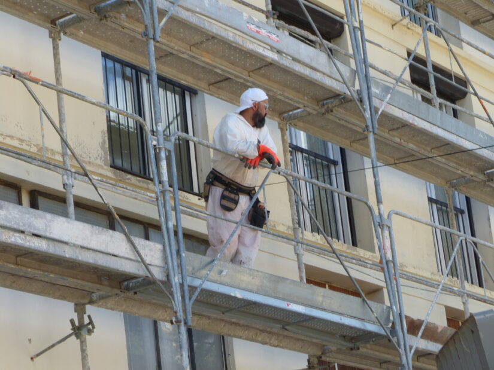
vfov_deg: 11.3
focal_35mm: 131
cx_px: 247
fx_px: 1870
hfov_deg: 15.1
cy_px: 185
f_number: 7.1
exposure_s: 1/80
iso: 100
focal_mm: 23.5
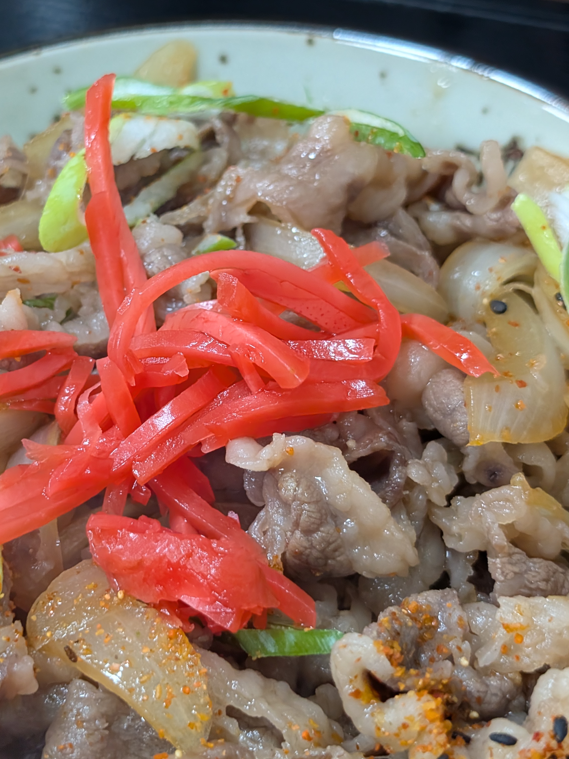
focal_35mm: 66
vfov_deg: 29.4
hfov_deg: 22.0
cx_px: 119
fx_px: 1446
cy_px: 375
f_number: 1.68
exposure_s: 1/60
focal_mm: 6.9
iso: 403
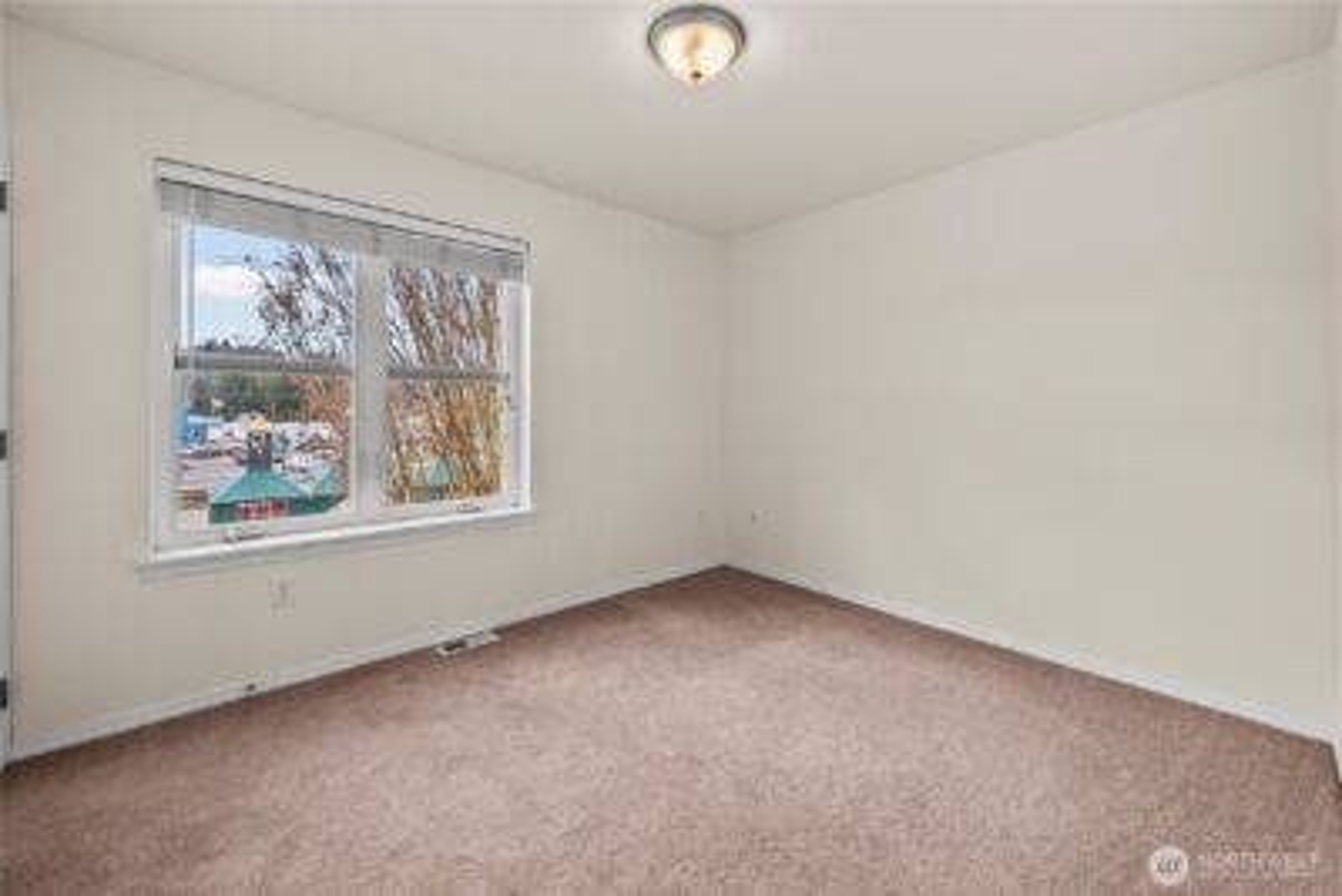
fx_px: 485
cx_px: 671
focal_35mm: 13
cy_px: 448
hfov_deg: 108.3
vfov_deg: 85.5
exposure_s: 1/13
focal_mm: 13
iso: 1000
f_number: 7.1
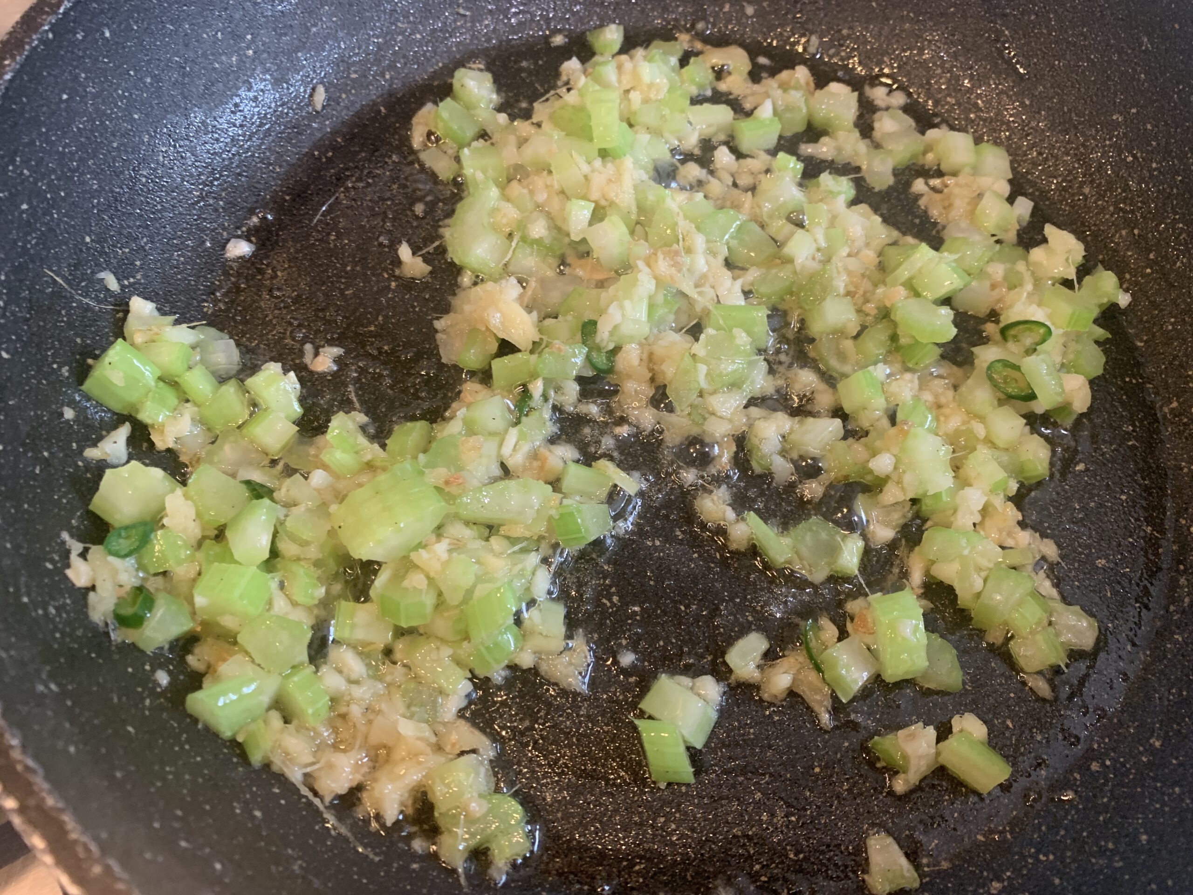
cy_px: 448
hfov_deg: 67.3
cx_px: 596
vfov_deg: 53.1
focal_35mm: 26
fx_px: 896
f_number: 1.8
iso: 200
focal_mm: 4.25
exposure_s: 1/50
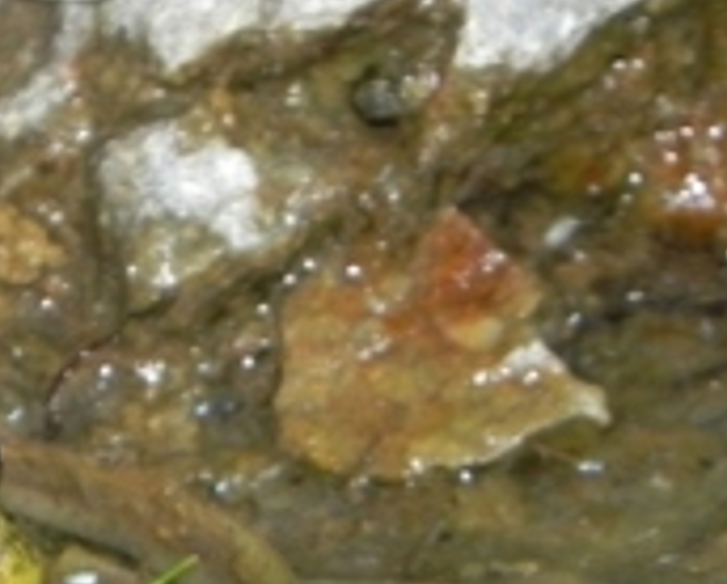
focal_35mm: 642
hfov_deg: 3.0
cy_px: 656
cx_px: -30
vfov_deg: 2.4
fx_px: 13829
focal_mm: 37.7
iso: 200
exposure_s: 1/30
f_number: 4.5
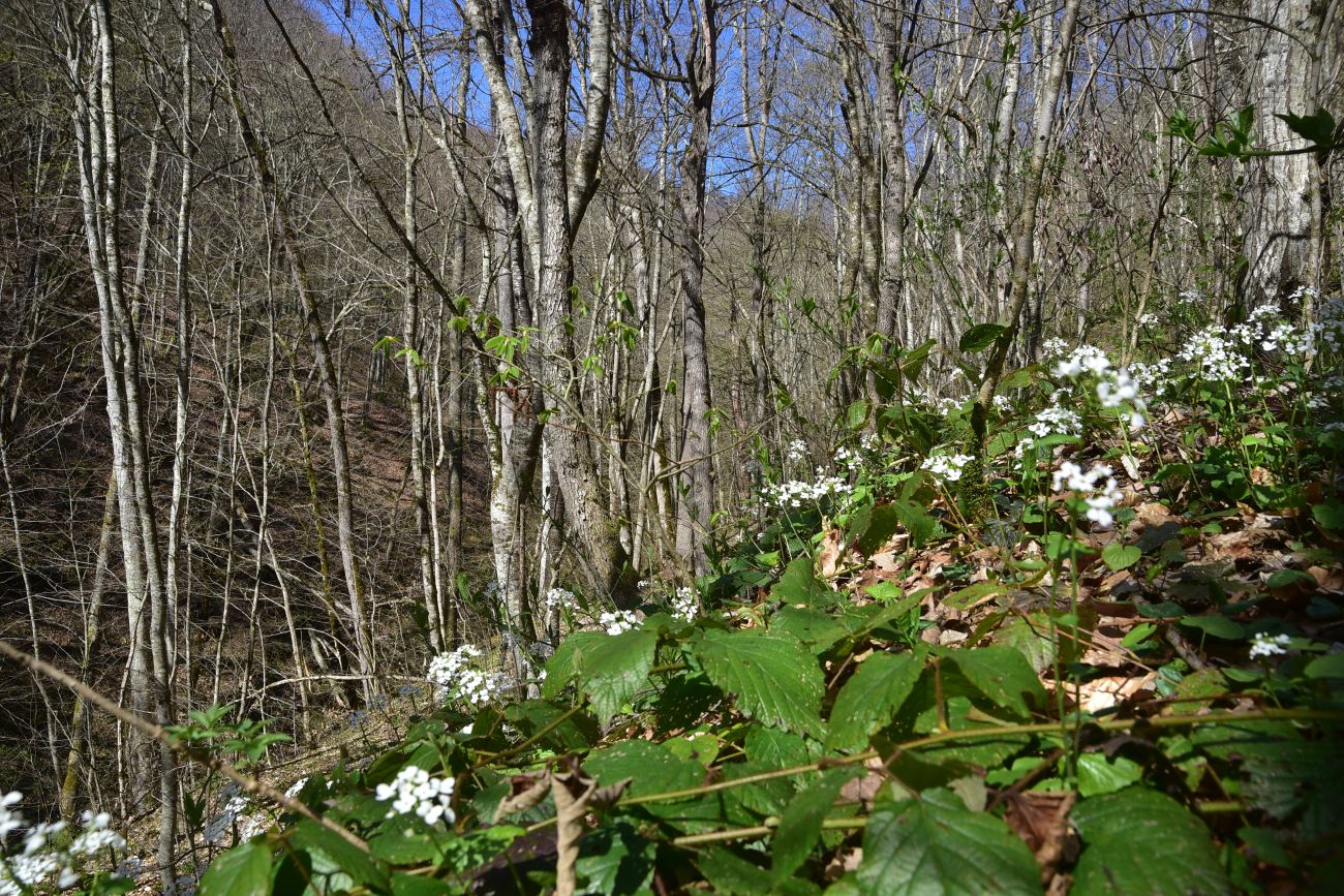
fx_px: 1867
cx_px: 672
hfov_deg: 39.6
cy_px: 448
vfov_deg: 27.0
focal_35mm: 50
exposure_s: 1/125
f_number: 11
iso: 160
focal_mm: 50
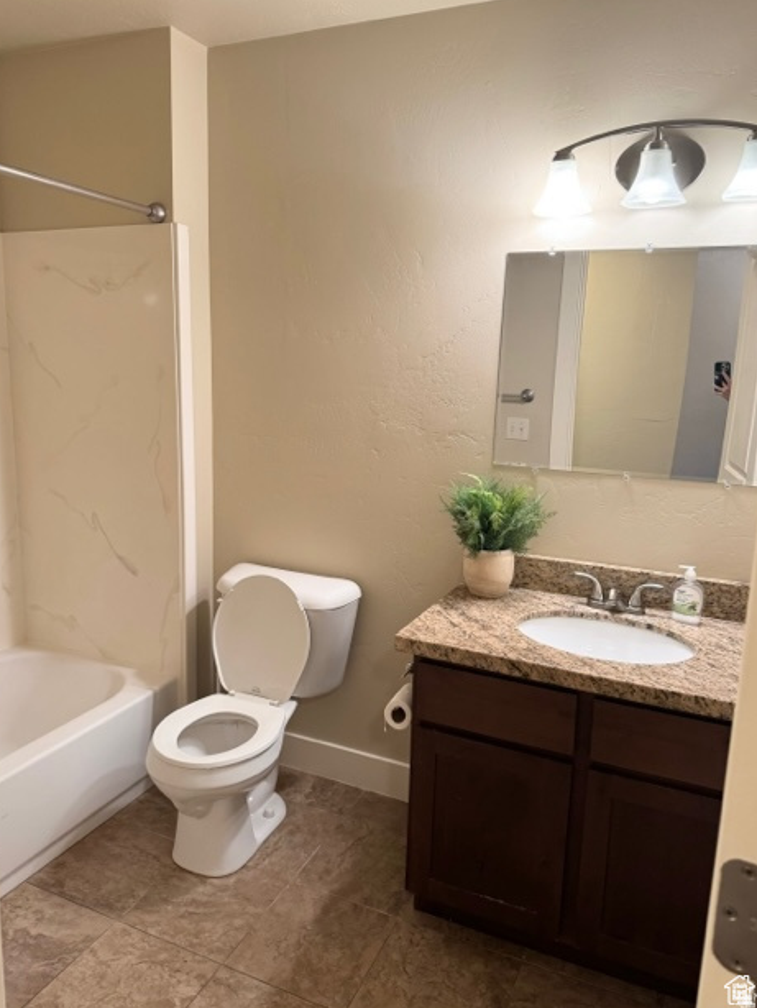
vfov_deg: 69.4
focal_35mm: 25
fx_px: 728
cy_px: 488
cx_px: 369
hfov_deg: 54.9
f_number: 1.78
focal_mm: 6.86
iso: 200
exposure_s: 1/60
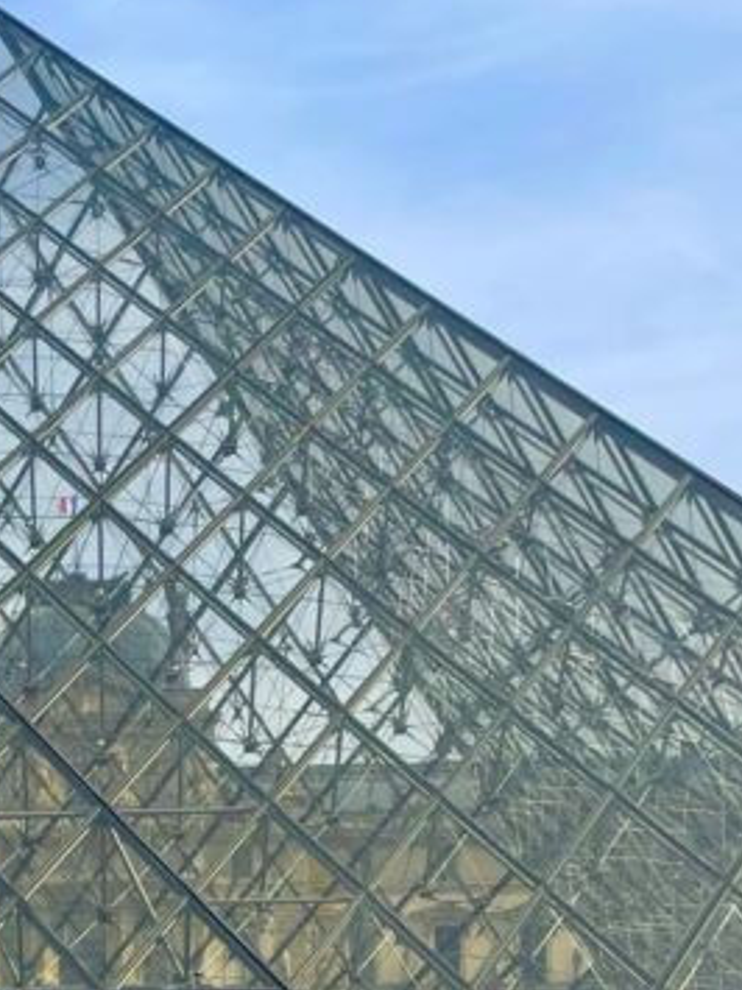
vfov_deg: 24.6
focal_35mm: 75
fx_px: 2145
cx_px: -84
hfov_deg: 18.8
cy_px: 1037
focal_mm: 4.2
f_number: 1.6
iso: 32
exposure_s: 1/5051
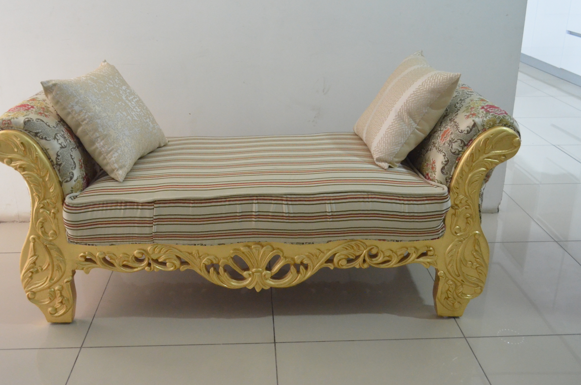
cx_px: 265
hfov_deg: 55.8
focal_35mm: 34
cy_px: 152
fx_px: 548
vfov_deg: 38.5
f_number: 4.5
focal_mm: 18
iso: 3200
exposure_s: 1/80
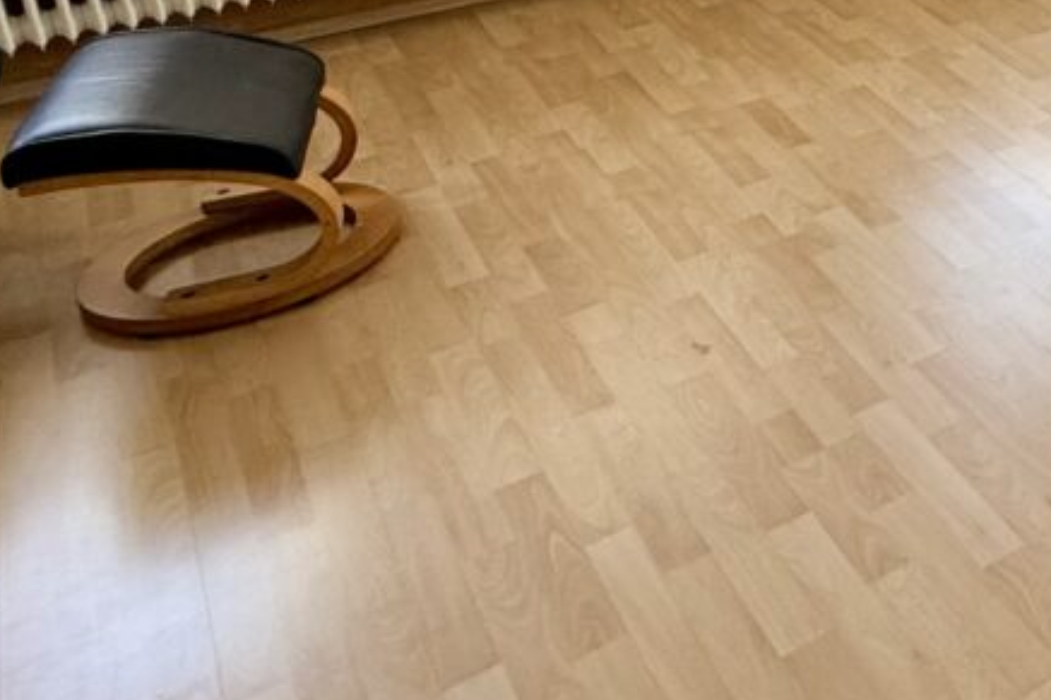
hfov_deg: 30.5
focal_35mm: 48
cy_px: -149
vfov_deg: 25.1
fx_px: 1401
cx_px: 1426
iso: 100
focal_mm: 2.22
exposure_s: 1/99
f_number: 2.2
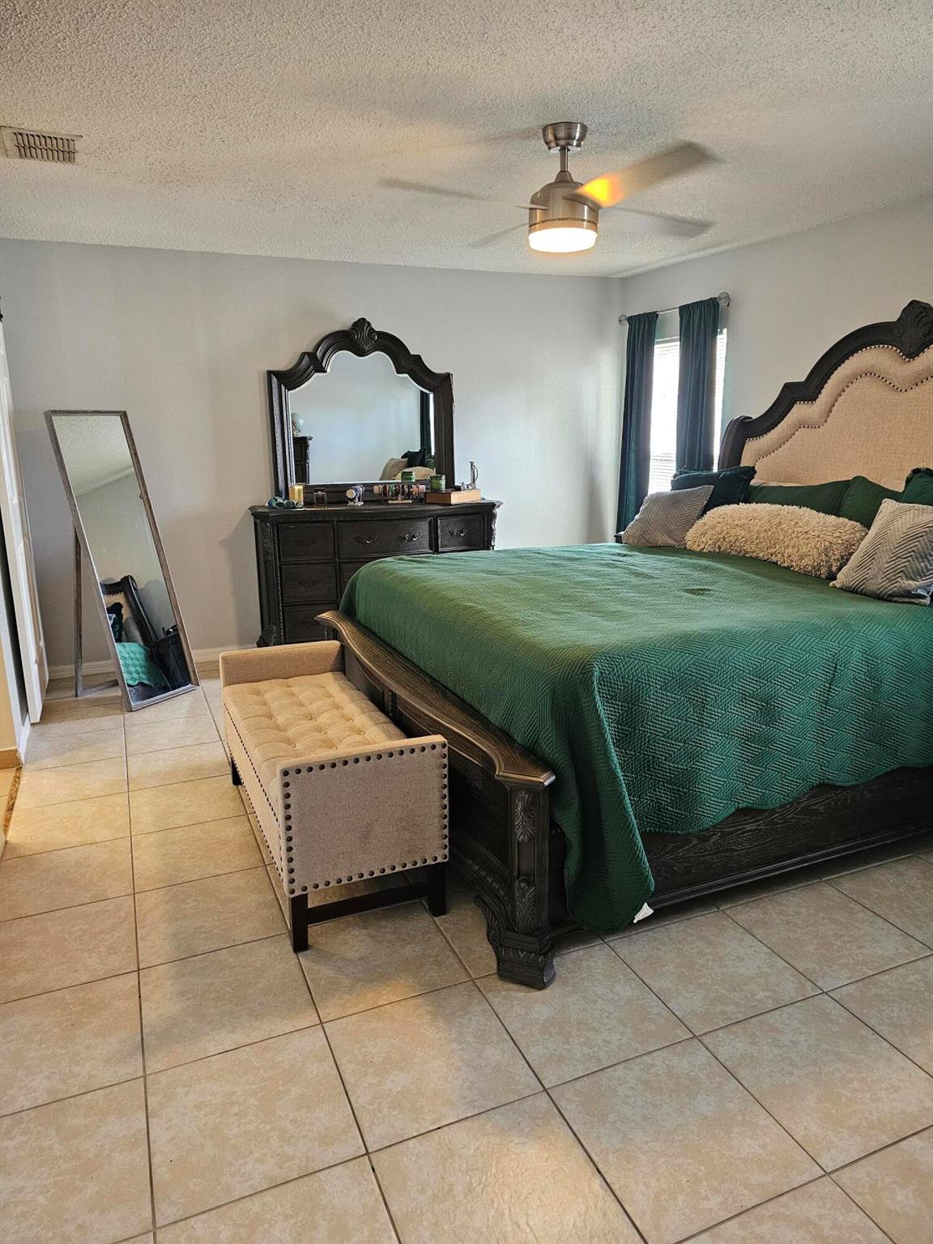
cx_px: 466
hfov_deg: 58.9
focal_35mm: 23
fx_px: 827
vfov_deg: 73.9
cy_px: 622
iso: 640
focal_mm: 6.3
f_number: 1.7
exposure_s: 1/120
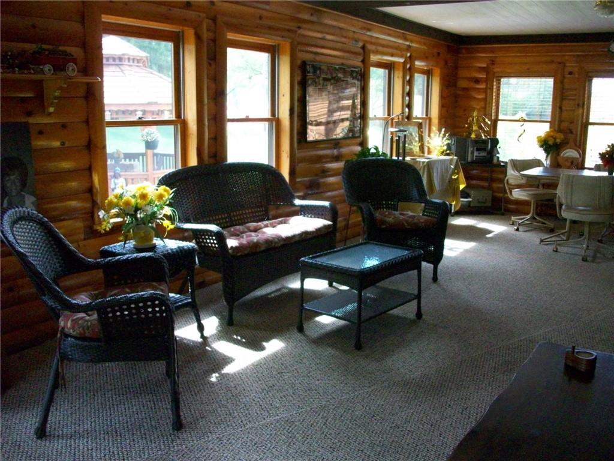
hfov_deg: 54.0
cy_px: 230
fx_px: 603
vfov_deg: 41.8
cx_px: 307
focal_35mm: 34
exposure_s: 1/128
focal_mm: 5.7
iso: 362
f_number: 2.8
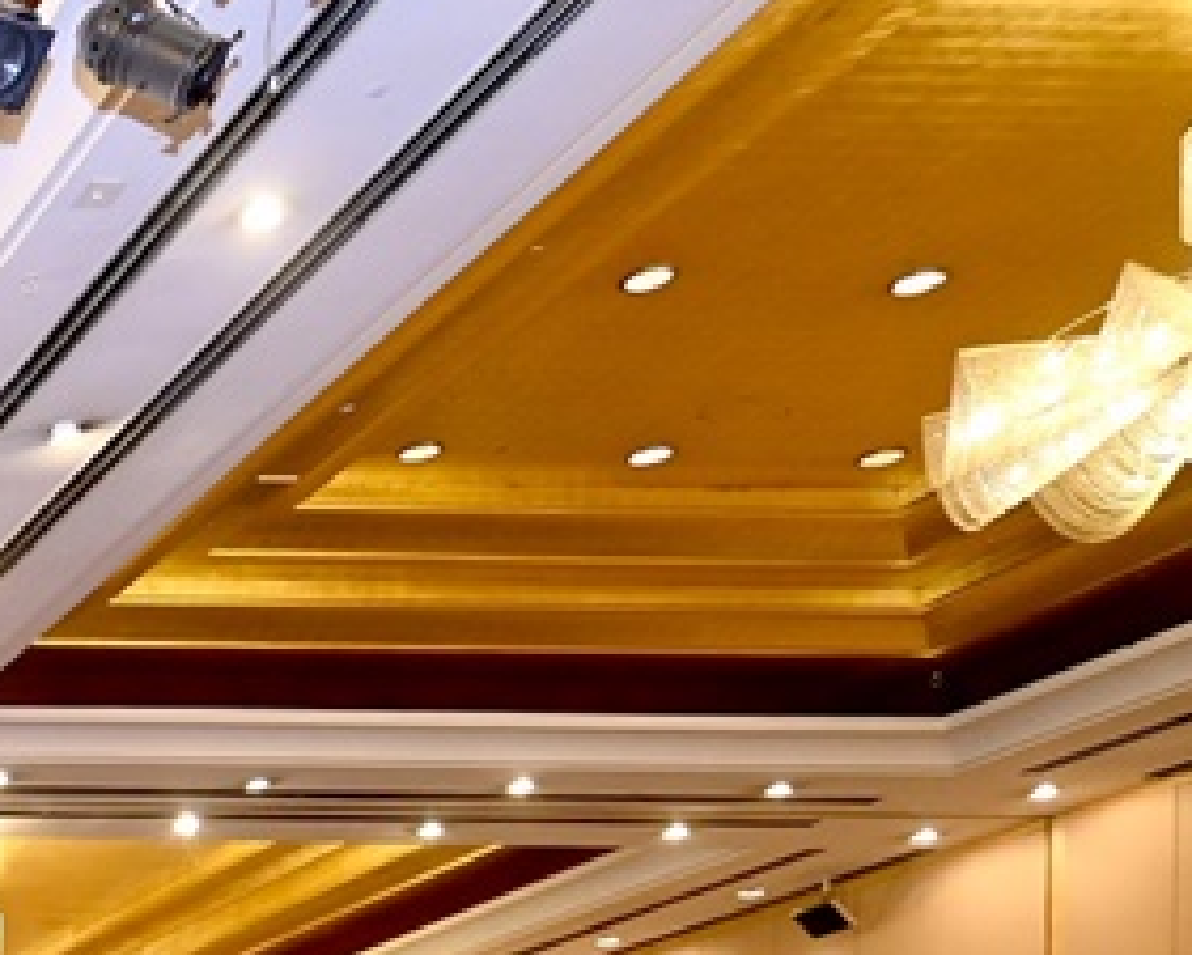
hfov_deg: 21.0
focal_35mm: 63
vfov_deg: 20.6
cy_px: 1445
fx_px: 2223
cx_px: -925
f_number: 3.5
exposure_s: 1/80
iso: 1600
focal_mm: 18
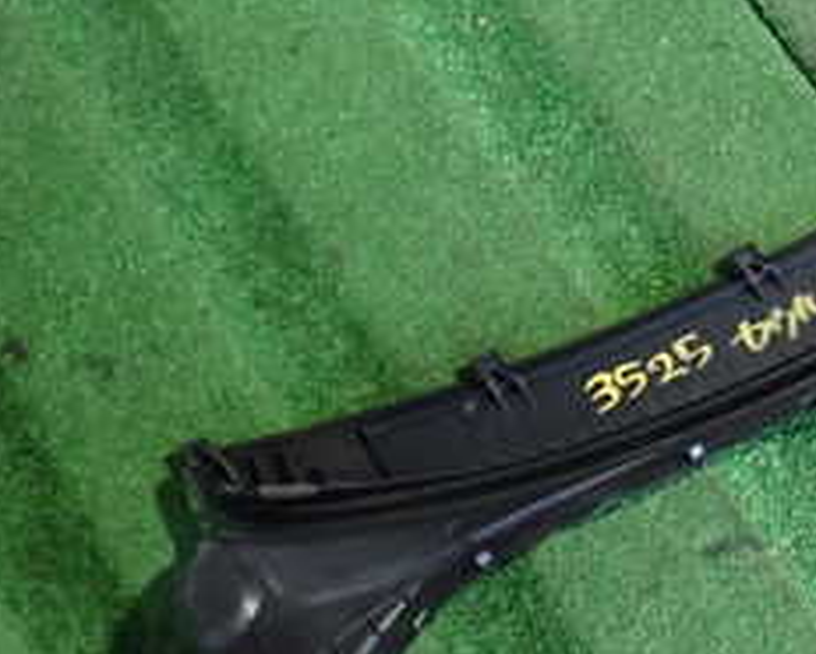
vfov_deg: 20.0
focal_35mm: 76
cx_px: 1031
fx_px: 1836
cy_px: 131
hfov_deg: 22.6
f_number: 2.3
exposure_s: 1/30
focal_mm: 5.4
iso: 800
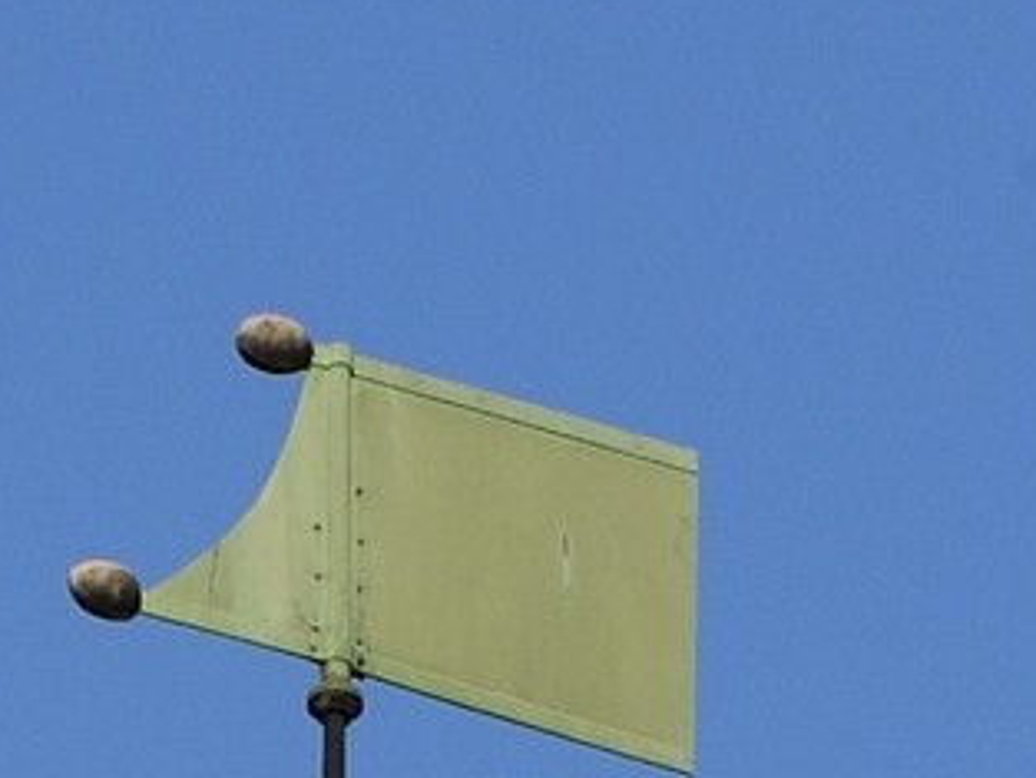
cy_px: 3806
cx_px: 808
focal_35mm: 1290
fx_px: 38622
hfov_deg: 1.5
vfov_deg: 1.1
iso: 400
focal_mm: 175
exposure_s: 1/320
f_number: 10
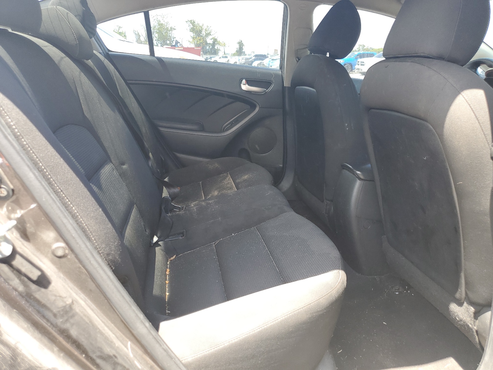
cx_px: 246
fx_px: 370
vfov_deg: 53.1
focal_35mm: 26
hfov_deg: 67.3
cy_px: 185
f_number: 1.5
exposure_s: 1/125
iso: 50
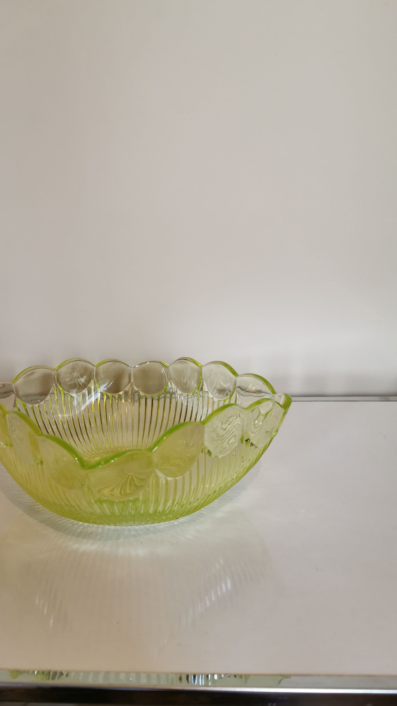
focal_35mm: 30
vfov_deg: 64.3
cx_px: 141
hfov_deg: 38.6
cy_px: 355
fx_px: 561
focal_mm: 5.56
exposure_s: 1/50
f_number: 1.6
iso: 125
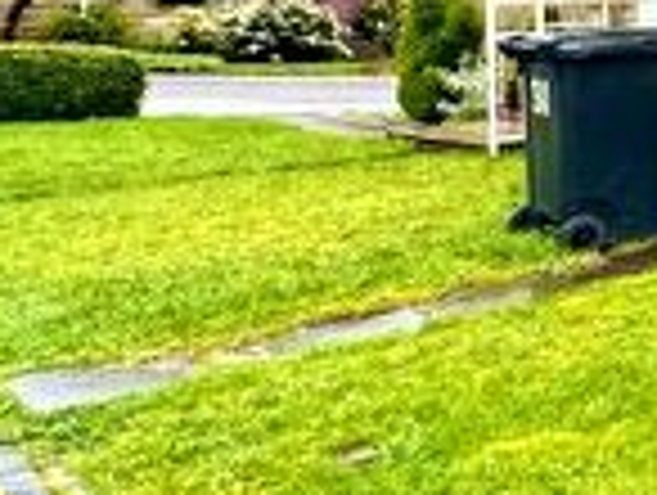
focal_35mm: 67
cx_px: 1408
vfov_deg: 20.9
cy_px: -56
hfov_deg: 17.3
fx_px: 1274
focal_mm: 2.22
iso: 40
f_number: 2.2
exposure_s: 1/201
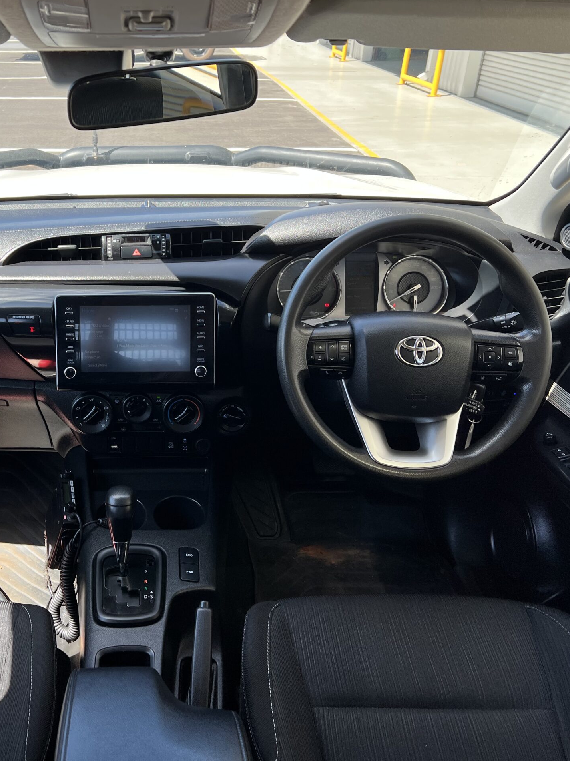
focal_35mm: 35
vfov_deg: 52.6
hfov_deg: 39.6
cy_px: 379
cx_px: 142
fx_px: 769
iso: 50
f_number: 1.5
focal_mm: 5.7
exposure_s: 1/488
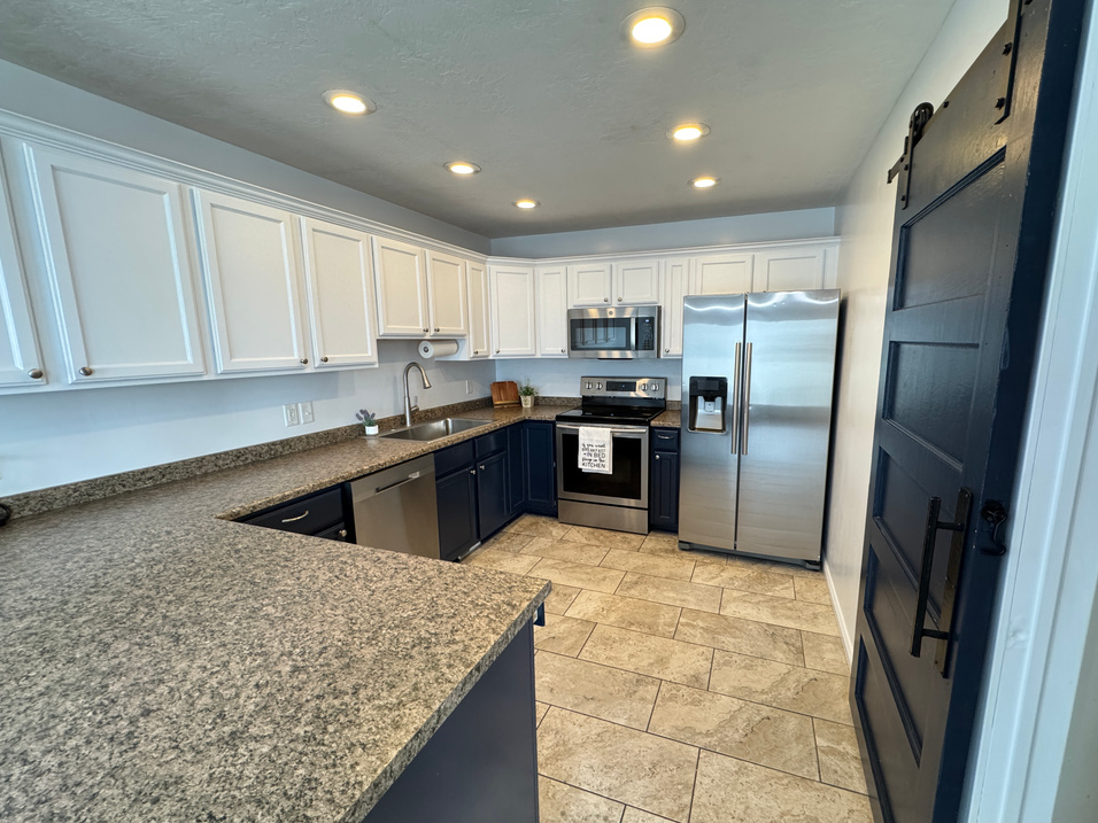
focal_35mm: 15
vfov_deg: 81.7
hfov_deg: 98.0
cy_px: 421
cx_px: 586
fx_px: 476
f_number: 2.2
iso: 320
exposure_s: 1/120
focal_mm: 2.22
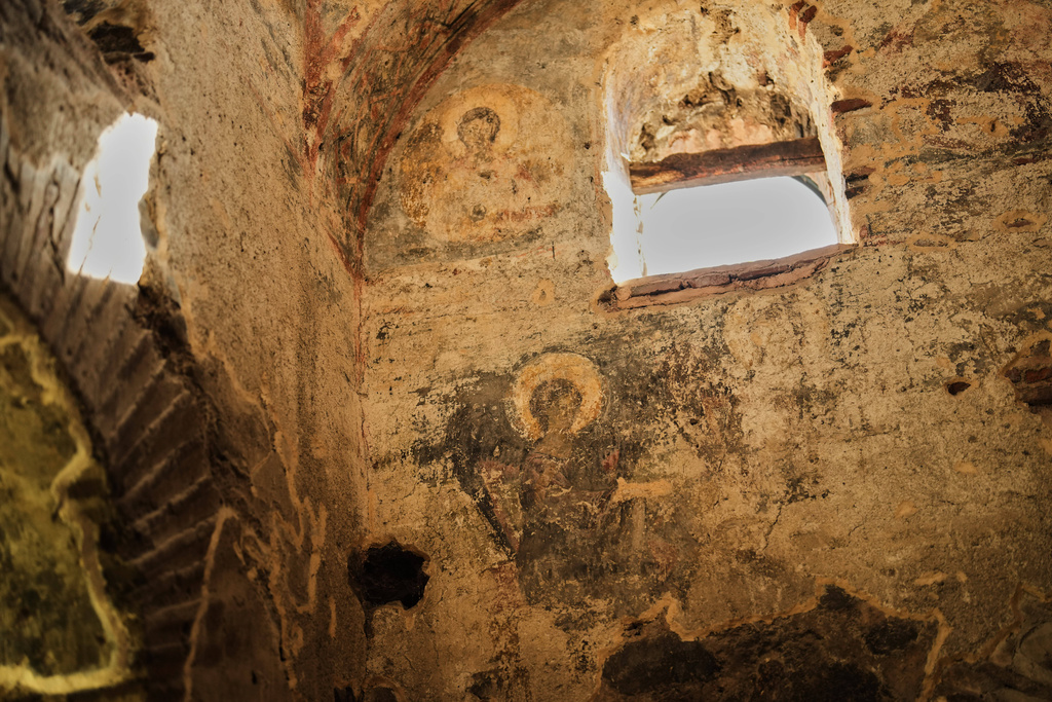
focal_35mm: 50
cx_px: 526
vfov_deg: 27.0
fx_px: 1461
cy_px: 351
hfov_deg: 39.6
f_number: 1.2
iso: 640
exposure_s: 1/1250
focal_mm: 50
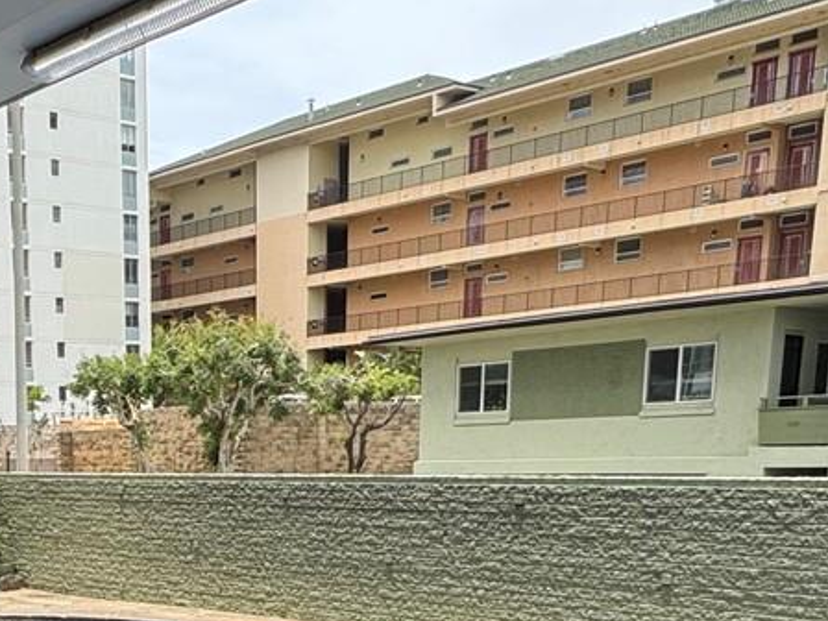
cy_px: 723
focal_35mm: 50
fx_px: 1196
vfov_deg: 26.3
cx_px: 91
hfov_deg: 36.0
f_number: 2.2
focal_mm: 2.22
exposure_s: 1/467
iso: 40
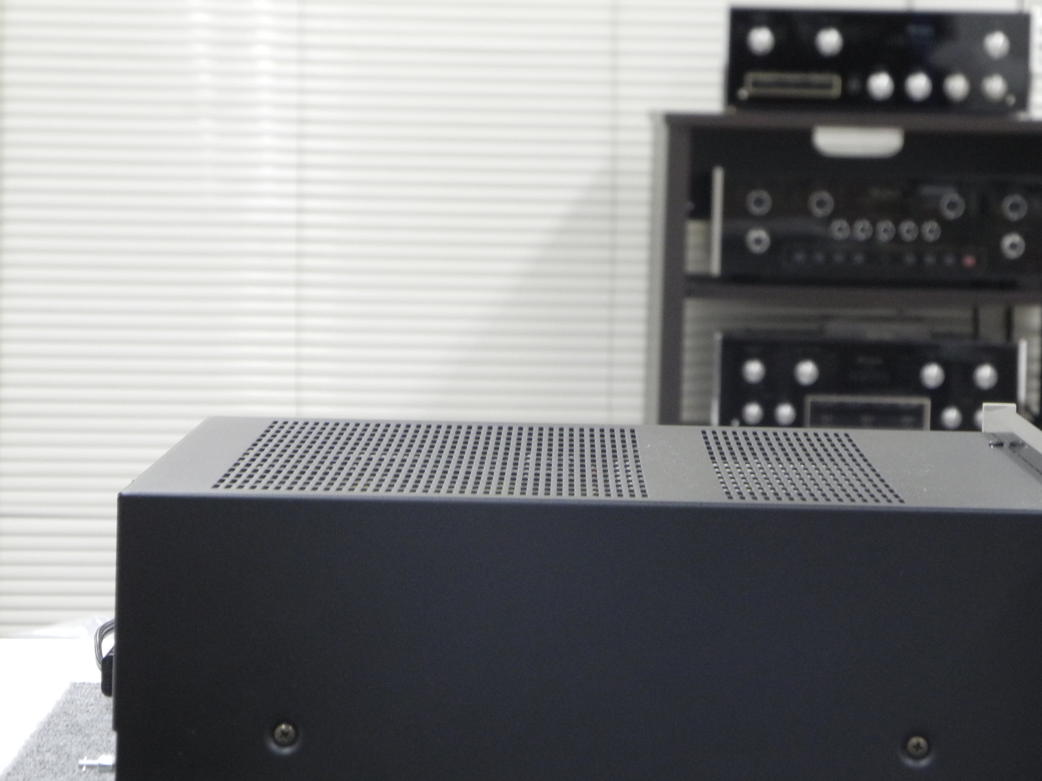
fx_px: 4214
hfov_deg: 14.1
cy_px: 452
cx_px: 592
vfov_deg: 10.6
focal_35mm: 140
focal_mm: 25.4
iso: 400
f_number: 4.5
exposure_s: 1/20
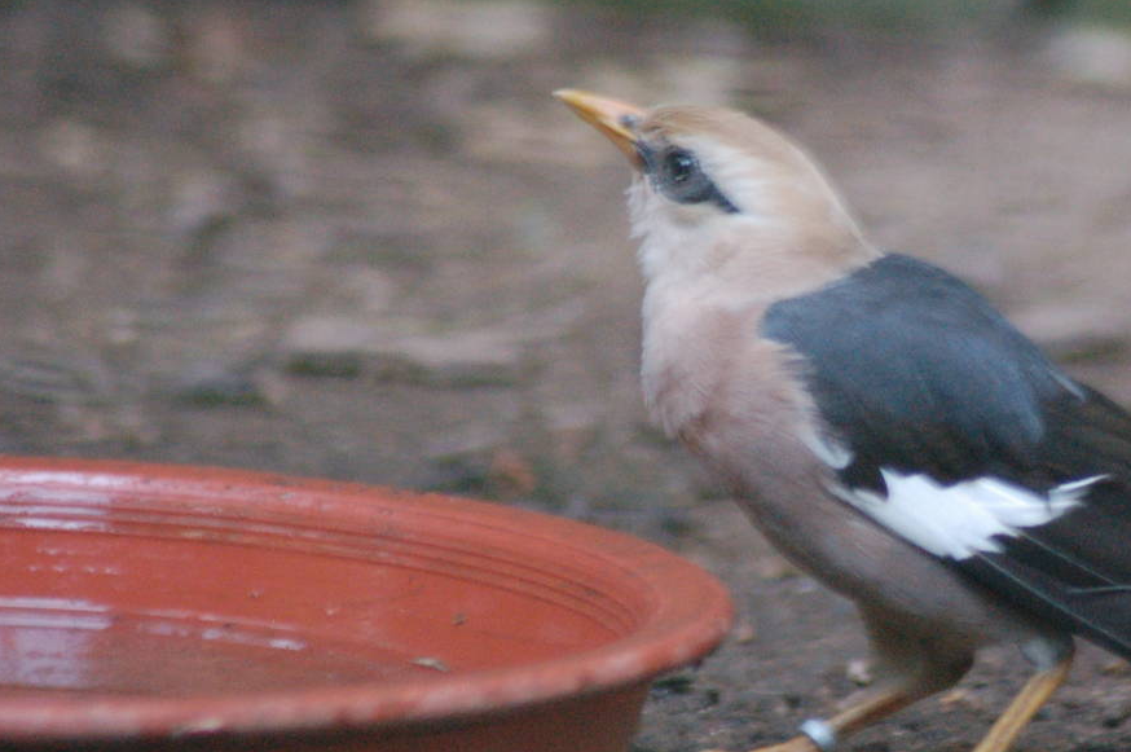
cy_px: 437
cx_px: 927
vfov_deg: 2.5
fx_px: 17231
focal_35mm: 549
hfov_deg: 3.8
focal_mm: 200
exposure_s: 1/40
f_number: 5
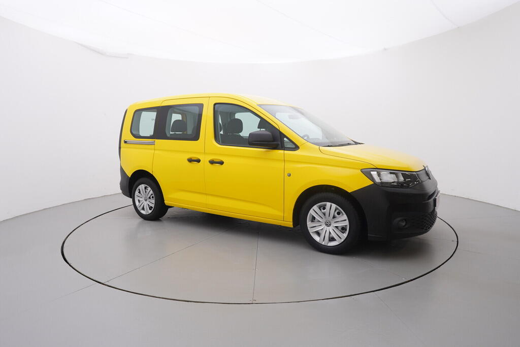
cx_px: 260
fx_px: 325
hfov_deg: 77.3
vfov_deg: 56.2
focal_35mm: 22
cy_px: 174
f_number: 5
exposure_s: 1/80
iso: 200
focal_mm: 15
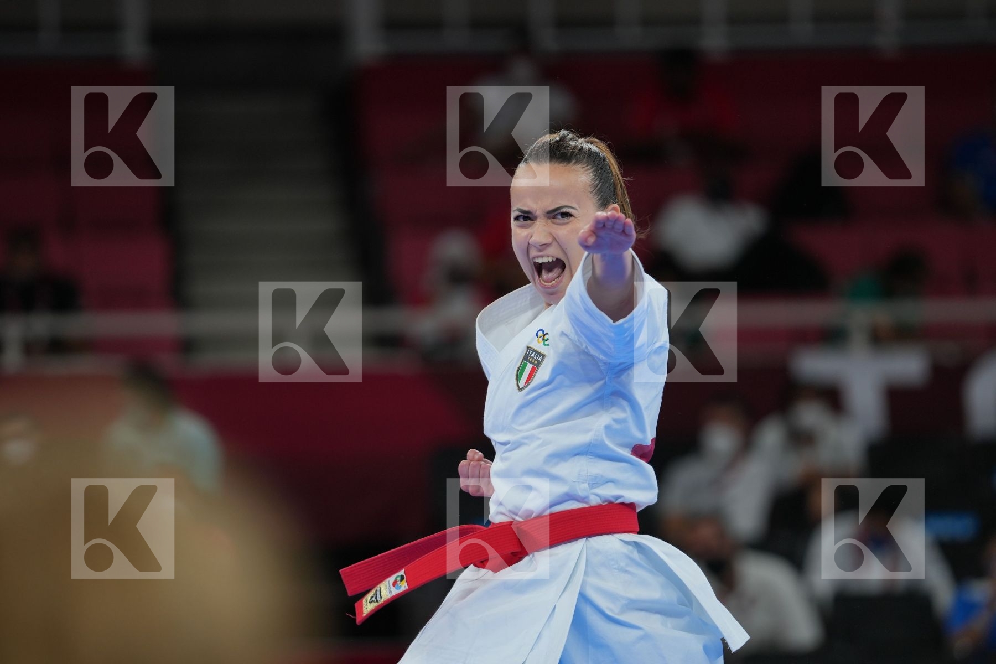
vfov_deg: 4.6
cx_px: 498
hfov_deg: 6.9
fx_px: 8299
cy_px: 332
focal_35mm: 300
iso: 320
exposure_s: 1/500
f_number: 2.8
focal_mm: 200
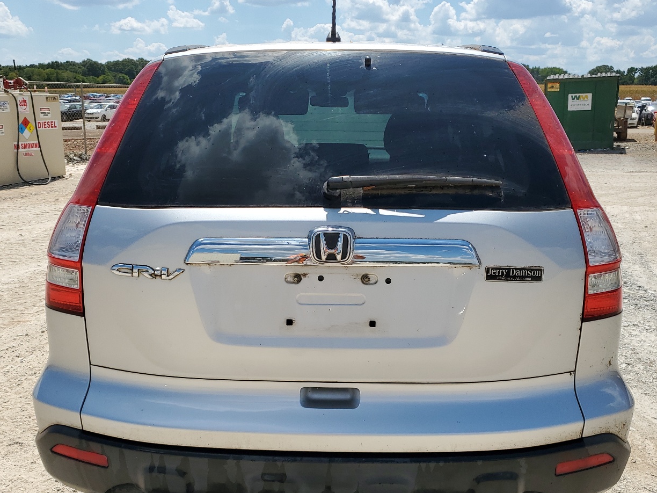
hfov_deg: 54.0
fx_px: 645
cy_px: 279
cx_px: 323
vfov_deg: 41.7
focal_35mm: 34
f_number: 1.5
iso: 50
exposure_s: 1/5000
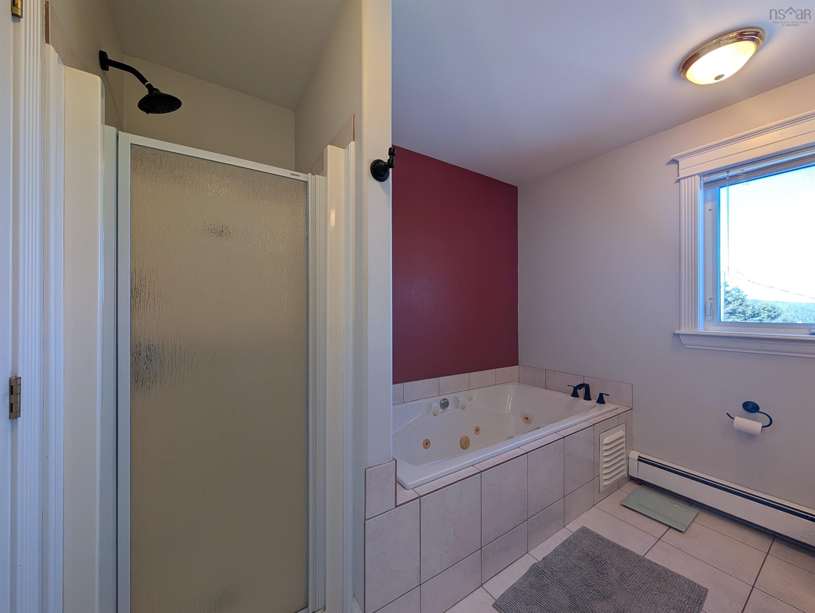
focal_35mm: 12
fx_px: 283
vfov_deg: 94.6
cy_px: 306
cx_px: 408
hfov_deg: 110.5
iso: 53
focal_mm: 2.02
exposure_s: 1/133
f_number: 1.7
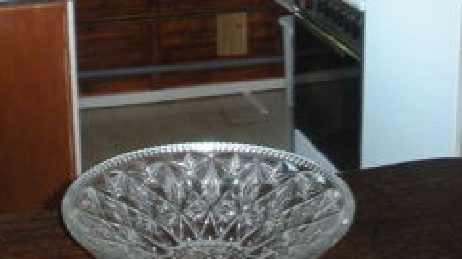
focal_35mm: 76
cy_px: -81
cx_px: 155
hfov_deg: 27.7
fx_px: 930
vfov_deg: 15.1
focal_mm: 6.3
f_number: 3.5
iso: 400
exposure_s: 1/30
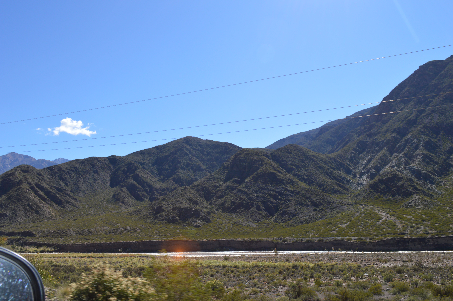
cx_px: 226
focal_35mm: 30
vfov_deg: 43.5
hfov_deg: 62.0
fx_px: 377
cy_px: 150
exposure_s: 1/200
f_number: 9
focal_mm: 20
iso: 100
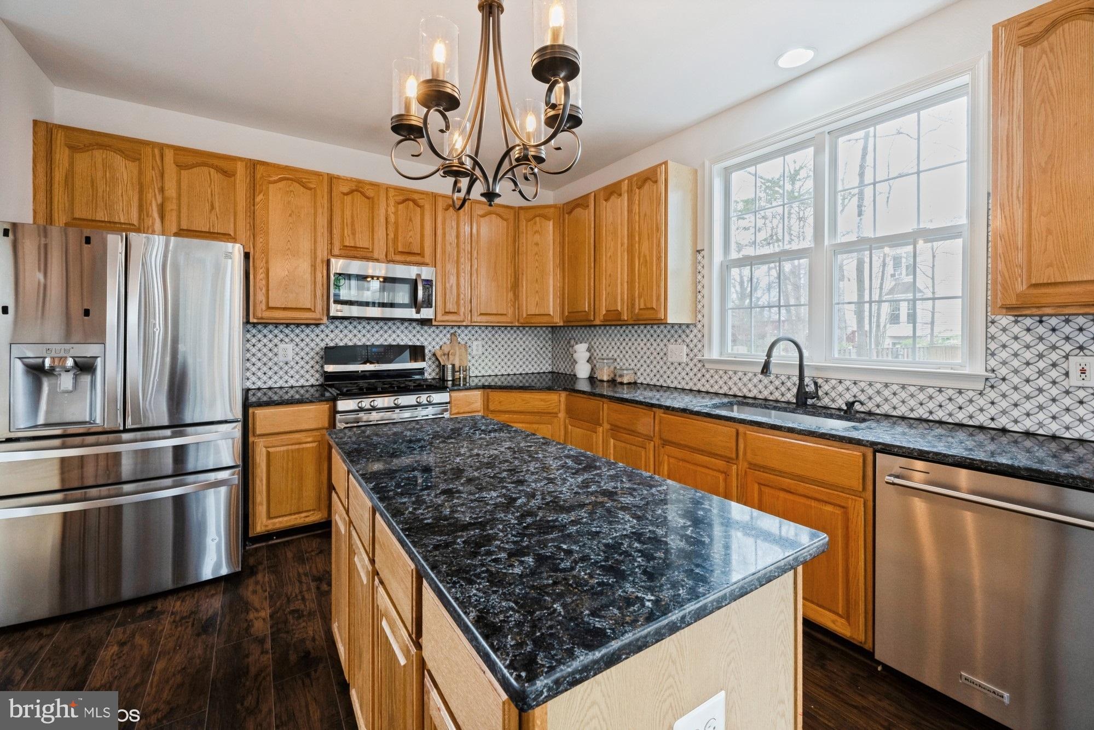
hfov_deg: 104.3
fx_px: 425
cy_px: 365
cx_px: 547
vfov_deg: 81.2
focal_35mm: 14
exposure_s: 1/3
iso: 500
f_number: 14
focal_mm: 14
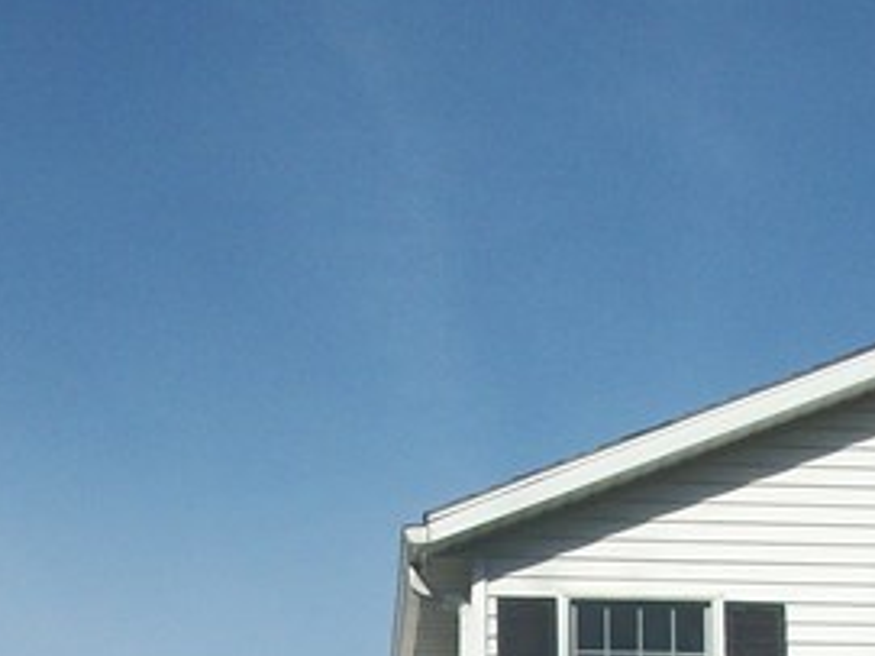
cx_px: 387
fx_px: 3057
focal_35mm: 121
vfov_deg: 11.6
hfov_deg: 16.3
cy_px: 1053
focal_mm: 5.7
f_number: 8.8
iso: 80
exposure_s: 1/250
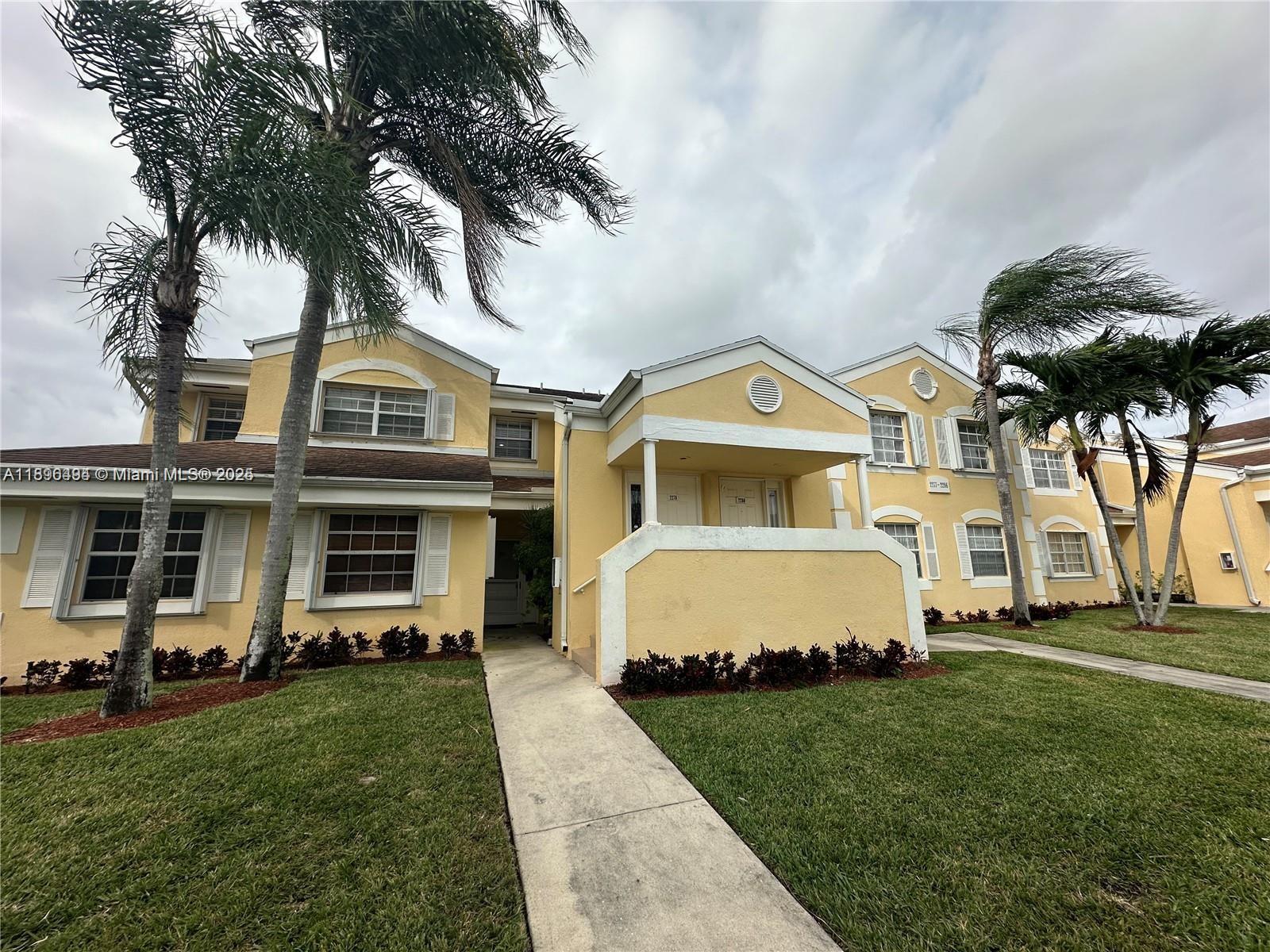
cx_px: 635
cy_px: 476
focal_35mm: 14
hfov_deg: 102.1
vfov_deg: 85.7
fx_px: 514
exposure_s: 1/2882
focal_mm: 2.22
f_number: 2.2
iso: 50
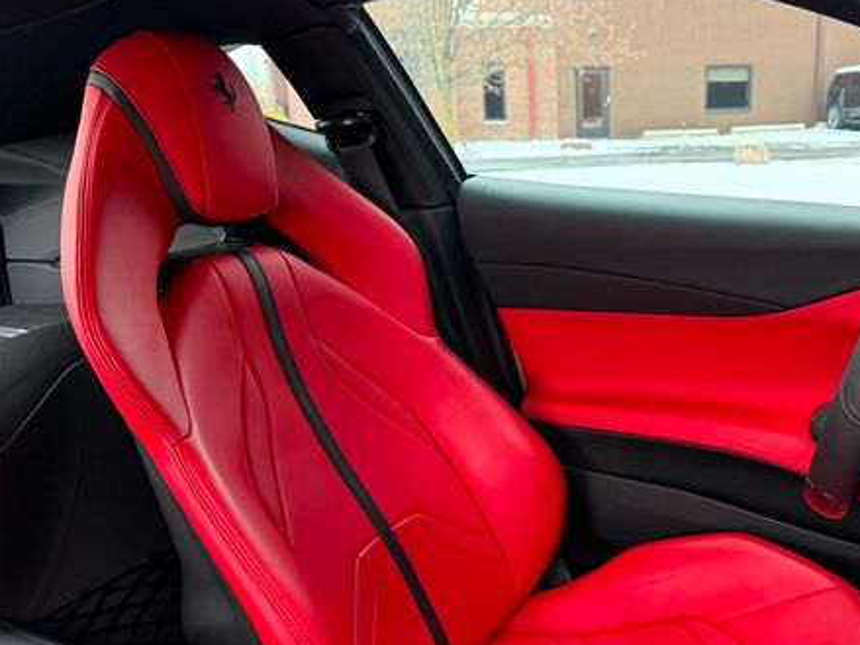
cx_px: 592
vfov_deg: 40.6
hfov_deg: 51.4
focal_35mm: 35
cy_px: 371
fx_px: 869
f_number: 1.78
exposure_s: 1/60
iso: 400
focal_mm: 6.76
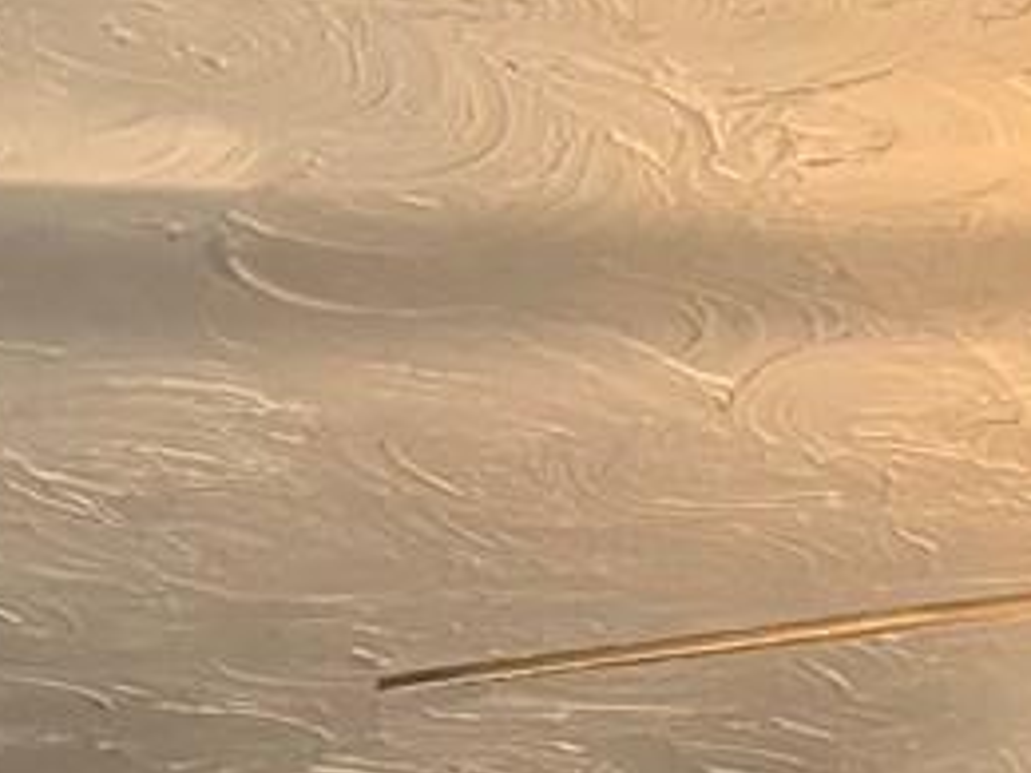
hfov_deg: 9.1
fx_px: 6106
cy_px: 2811
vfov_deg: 6.3
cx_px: 1971
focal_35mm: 205
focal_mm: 5.96
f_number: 1.6
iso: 400
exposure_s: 1/60
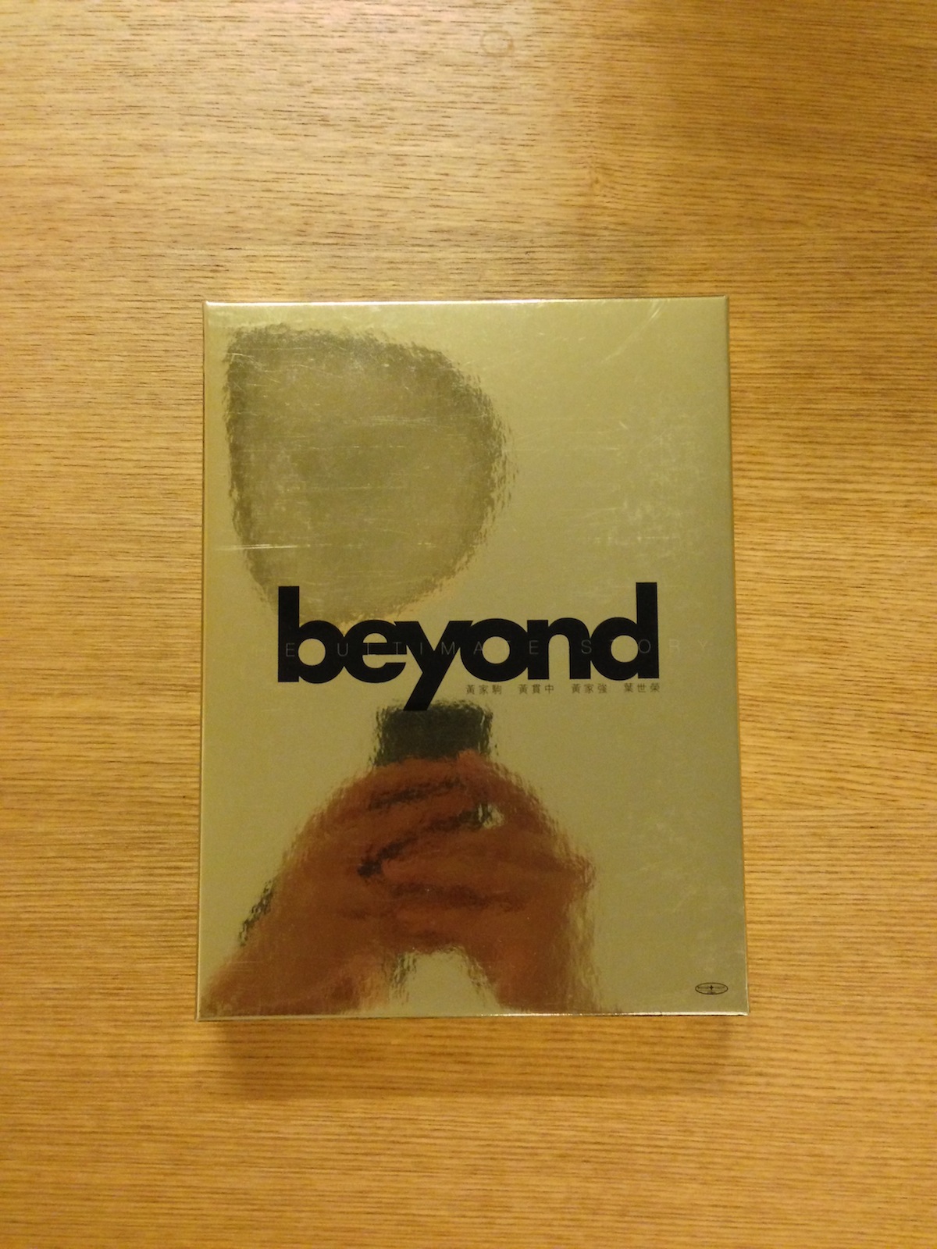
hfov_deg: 42.9
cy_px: 624
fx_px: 1191
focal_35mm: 33
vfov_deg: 55.4
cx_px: 468
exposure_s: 1/20
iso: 400
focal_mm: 4.13
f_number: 2.4
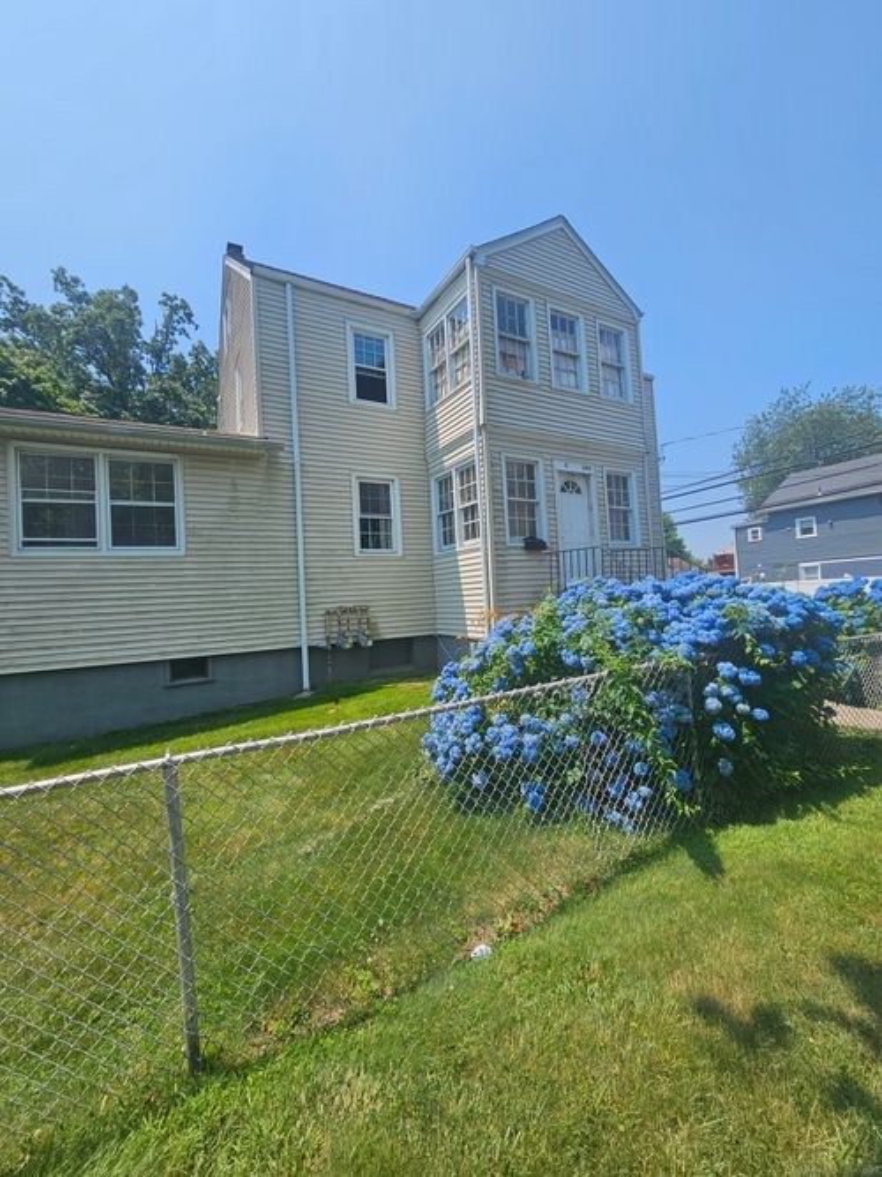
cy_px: 588
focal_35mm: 13
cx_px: 441
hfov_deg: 89.9
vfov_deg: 106.2
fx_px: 442
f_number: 2.2
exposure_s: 1/2537
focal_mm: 2.2
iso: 50
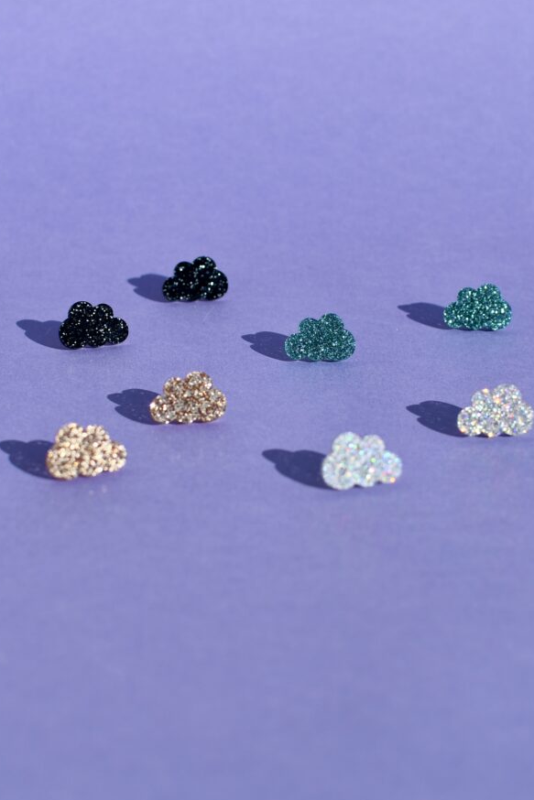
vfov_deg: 34.5
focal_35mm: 58
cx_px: 269
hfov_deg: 23.4
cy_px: 381
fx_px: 1290
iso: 125
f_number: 4
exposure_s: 1/2500
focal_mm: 35
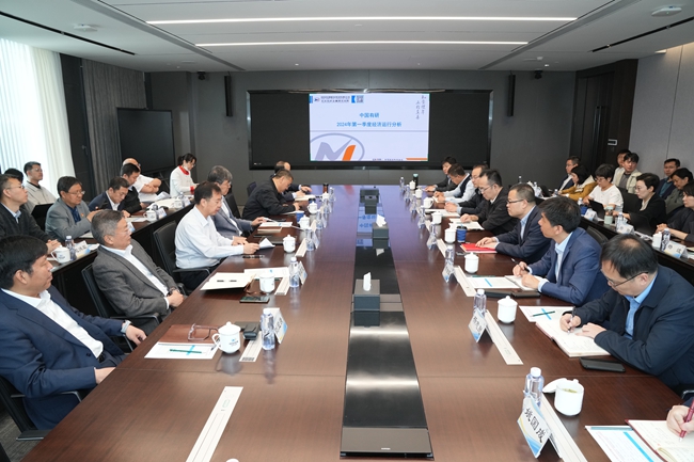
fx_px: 463
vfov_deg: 53.1
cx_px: 347
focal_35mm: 24
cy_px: 231
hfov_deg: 73.8
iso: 1600
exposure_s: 1/100
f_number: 5.6
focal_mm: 24
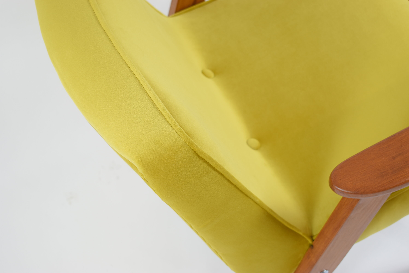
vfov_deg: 22.7
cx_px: 204
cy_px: 136
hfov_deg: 33.4
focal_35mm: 60
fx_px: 682
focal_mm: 40
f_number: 5
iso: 100
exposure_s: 1/13
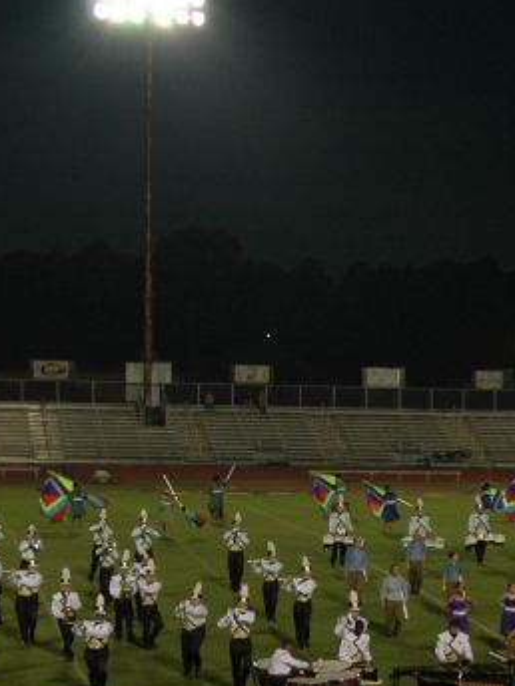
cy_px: 560
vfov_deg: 18.9
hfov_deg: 14.1
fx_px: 2043
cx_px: 519
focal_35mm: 103
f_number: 2.8
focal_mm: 24
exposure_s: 1/60
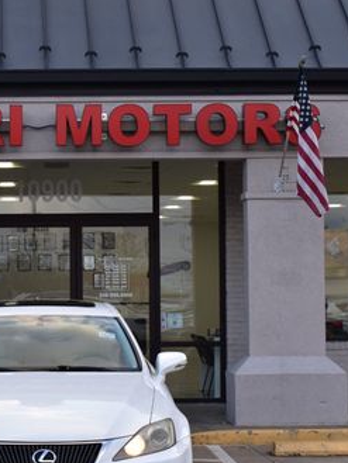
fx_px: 1165
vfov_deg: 22.5
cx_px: 49
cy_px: 294
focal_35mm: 87
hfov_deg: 16.8
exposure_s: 1/125
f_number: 9
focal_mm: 31
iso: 400
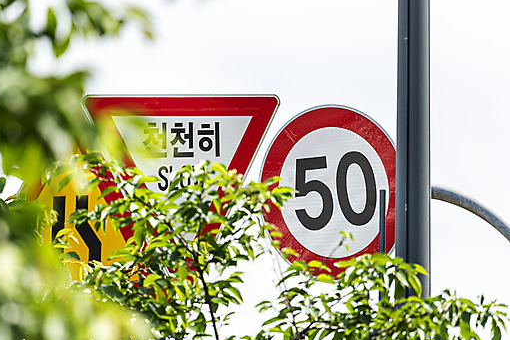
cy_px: 167
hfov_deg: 8.8
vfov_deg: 5.8
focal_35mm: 235
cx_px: 212
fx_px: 3329
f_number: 2.8
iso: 200
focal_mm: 200
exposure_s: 1/1600
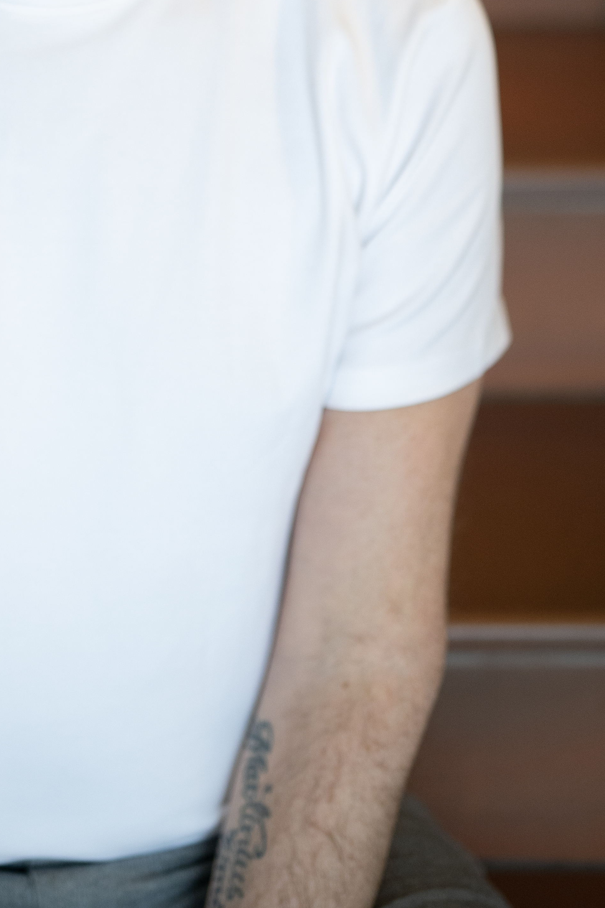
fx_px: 2646
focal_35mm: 105
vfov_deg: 19.0
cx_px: 98
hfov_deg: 13.0
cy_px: 27
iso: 400
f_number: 1.4
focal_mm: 50
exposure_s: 1/250
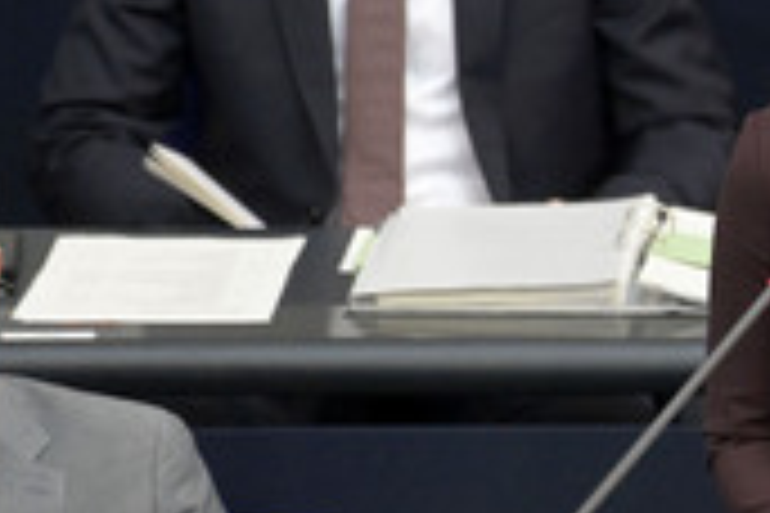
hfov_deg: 1.6
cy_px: 270
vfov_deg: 1.0
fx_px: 28210
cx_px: 961
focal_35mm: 1319
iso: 8000
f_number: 5.6
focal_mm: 500
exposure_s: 1/400
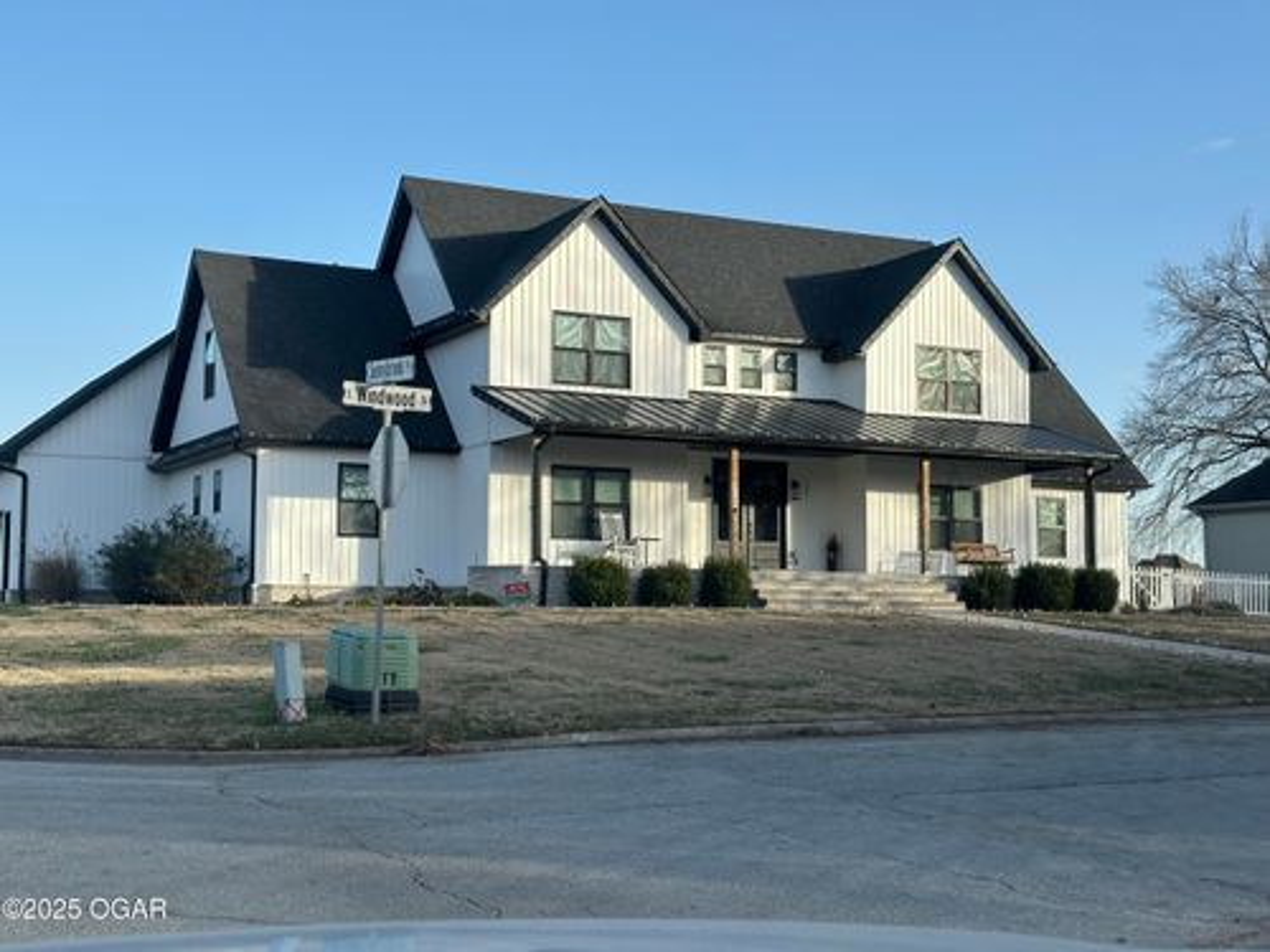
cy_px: 476
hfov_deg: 39.7
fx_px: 1761
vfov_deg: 30.3
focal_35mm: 48
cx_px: 635
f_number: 1.78
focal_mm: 6.86
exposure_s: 1/1085
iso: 64
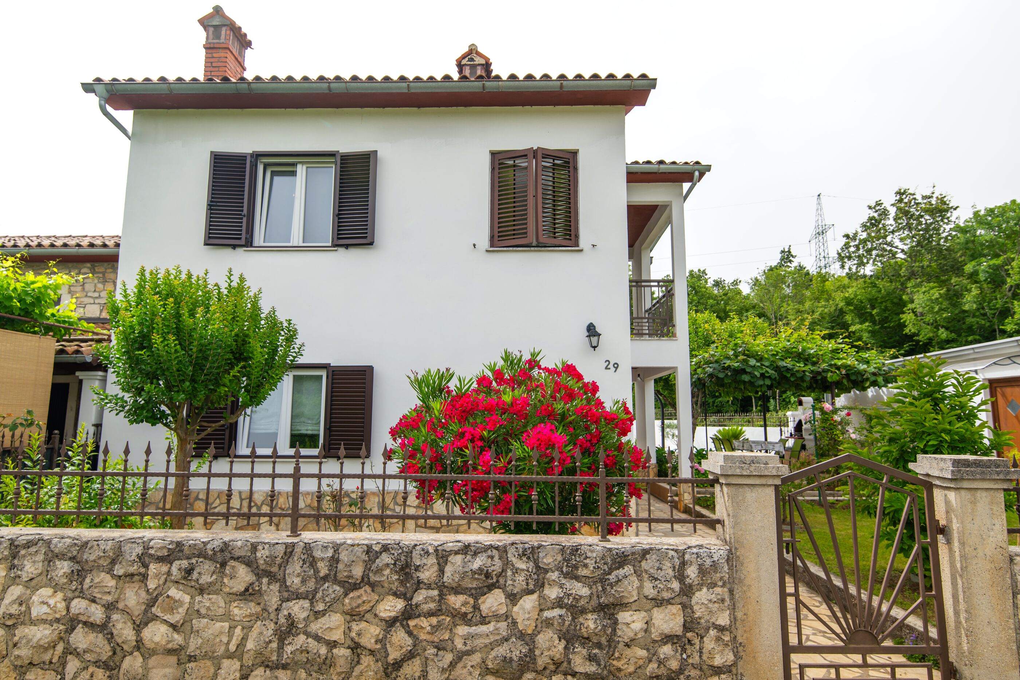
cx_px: 510
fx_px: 567
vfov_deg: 61.9
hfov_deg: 84.0
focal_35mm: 20
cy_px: 340
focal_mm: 20
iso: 125
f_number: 4
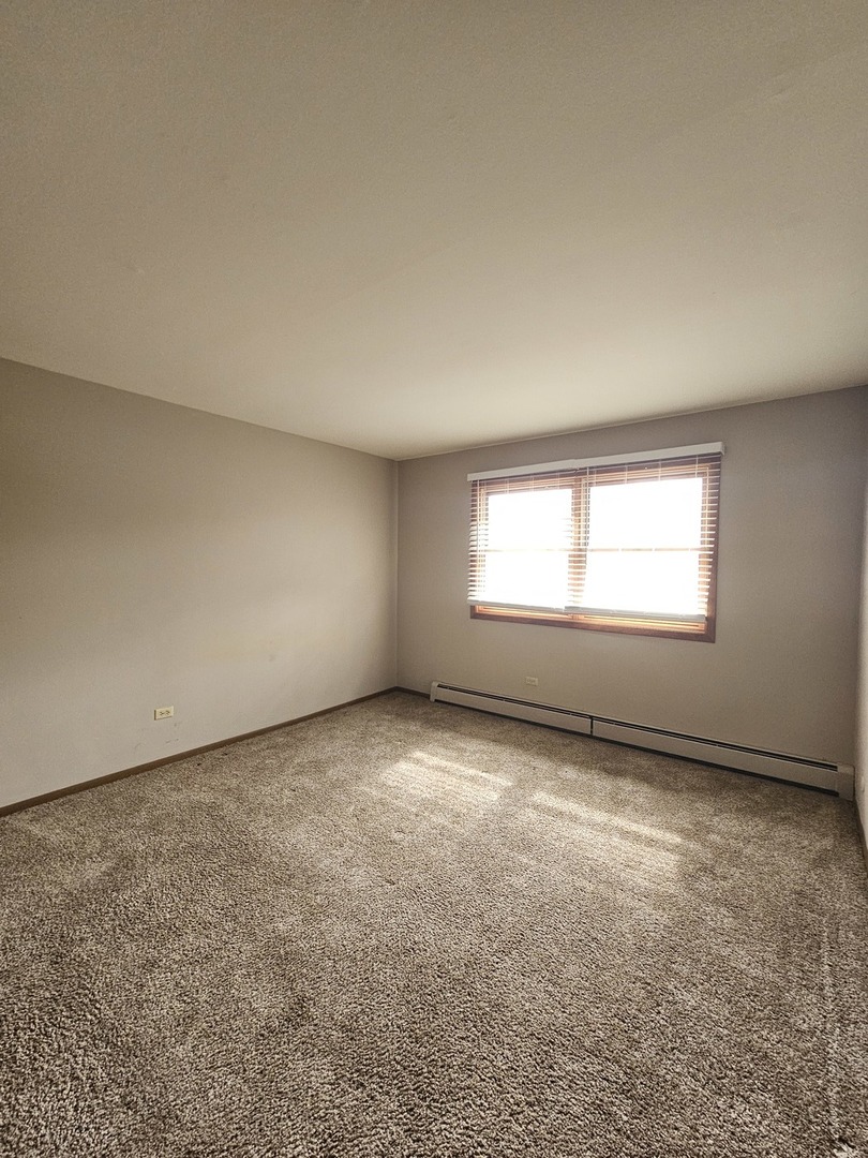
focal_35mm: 13
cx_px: 434
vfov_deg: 106.2
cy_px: 579
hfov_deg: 89.9
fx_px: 435
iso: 320
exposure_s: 1/77.4
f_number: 2.2
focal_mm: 2.2
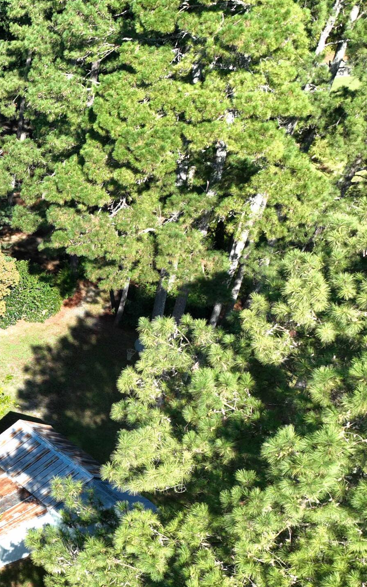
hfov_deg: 19.9
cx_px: -236
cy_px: 414
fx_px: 848
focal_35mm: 53
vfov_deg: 37.6
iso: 100
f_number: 2.8
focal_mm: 12.29
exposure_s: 1/800
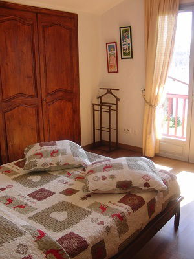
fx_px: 276
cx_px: 97
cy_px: 130
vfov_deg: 50.1
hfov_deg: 38.7
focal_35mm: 37
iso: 160
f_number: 3.6
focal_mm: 6.42
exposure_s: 1/80
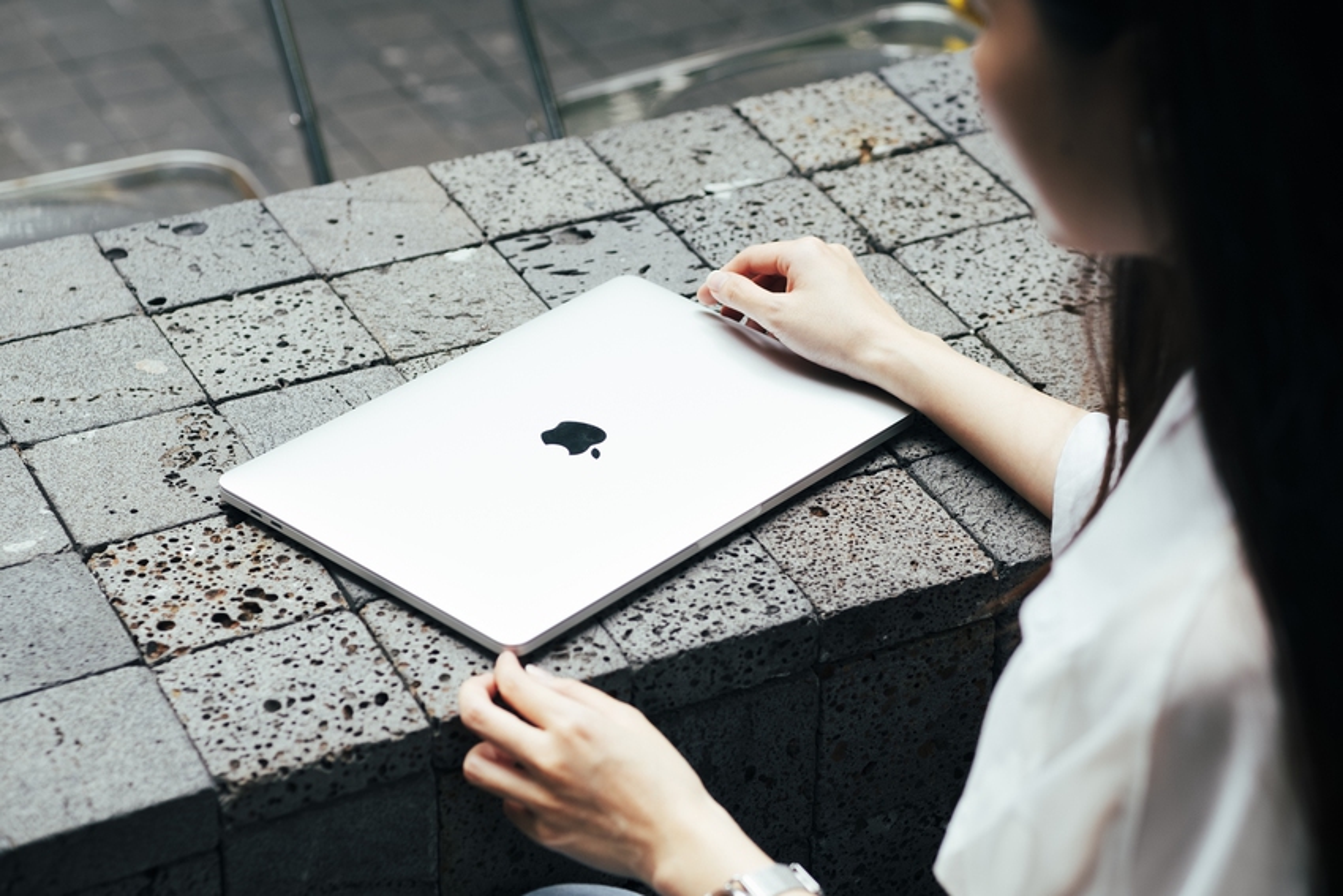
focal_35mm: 84
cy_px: 448
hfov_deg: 24.2
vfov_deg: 16.3
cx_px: 672
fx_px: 3134
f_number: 2.5
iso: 200
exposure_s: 1/125
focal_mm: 56
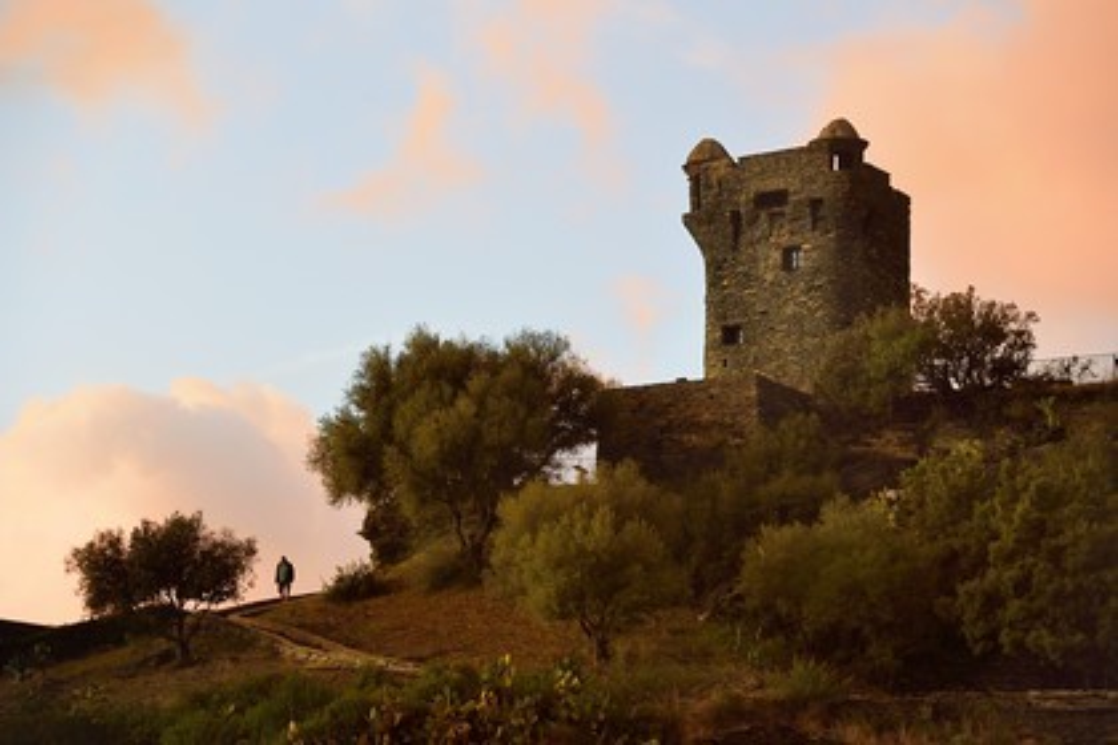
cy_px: 372
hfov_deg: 14.7
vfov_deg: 9.8
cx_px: 559
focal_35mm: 140
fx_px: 4347
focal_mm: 140
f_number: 5.6
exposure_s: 1/125
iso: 640
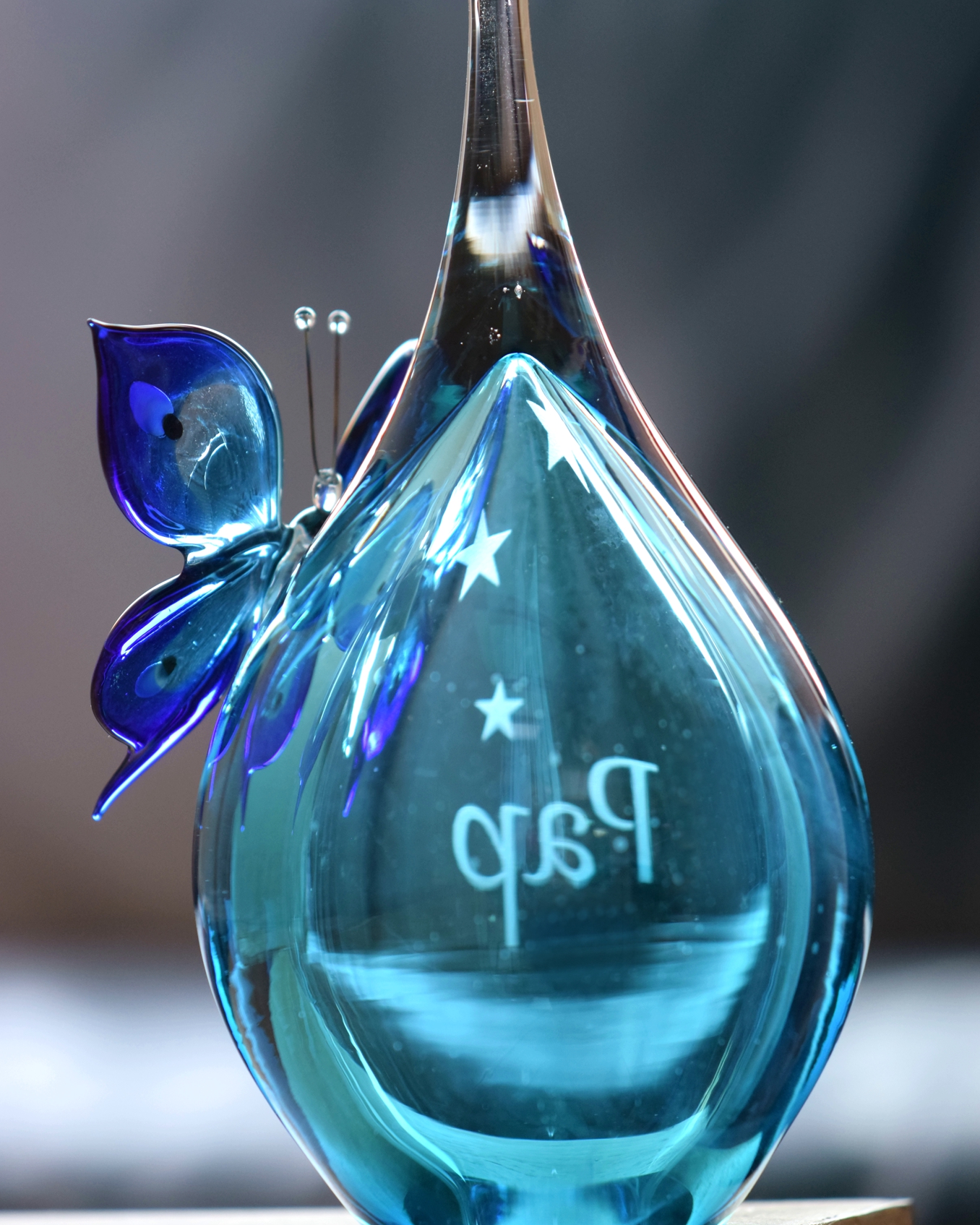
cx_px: 489
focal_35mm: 145
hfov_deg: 10.7
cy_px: 624
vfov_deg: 13.3
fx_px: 5241
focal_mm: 85
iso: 900
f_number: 4
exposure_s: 1/125
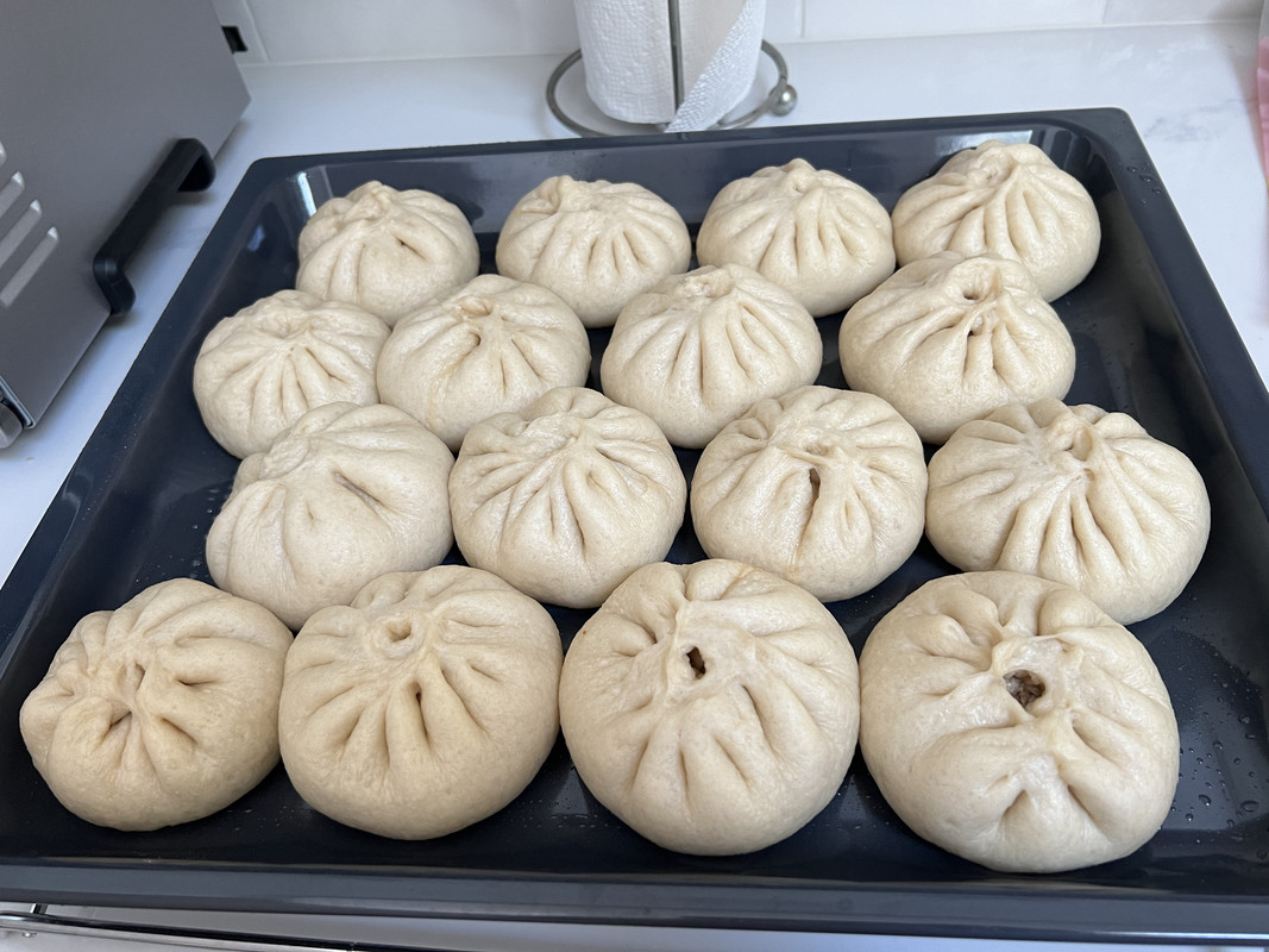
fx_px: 953
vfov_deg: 53.1
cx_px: 634
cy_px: 476
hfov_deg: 67.3
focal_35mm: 26
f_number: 1.5
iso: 125
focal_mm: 5.7
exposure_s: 1/72
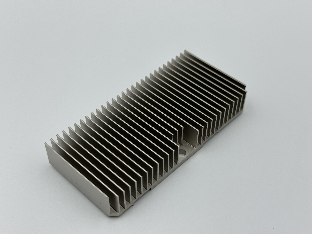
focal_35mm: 48
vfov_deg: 30.3
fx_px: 433
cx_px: 156
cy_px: 117
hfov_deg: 39.7
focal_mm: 6.86
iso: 64
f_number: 1.78
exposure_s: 1/241
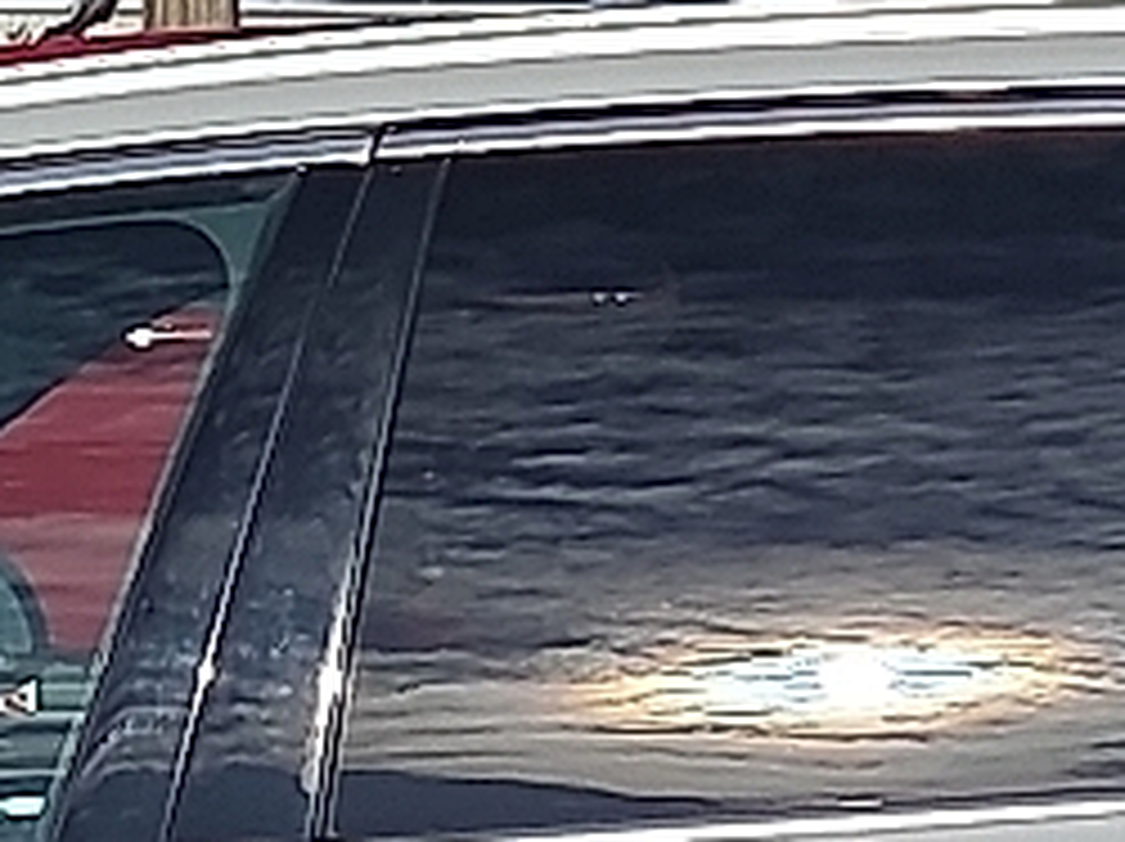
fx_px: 6656
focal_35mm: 205
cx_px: 346
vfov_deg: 7.2
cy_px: 1022
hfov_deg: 9.7
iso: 26
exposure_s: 1/5000
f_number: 1.8
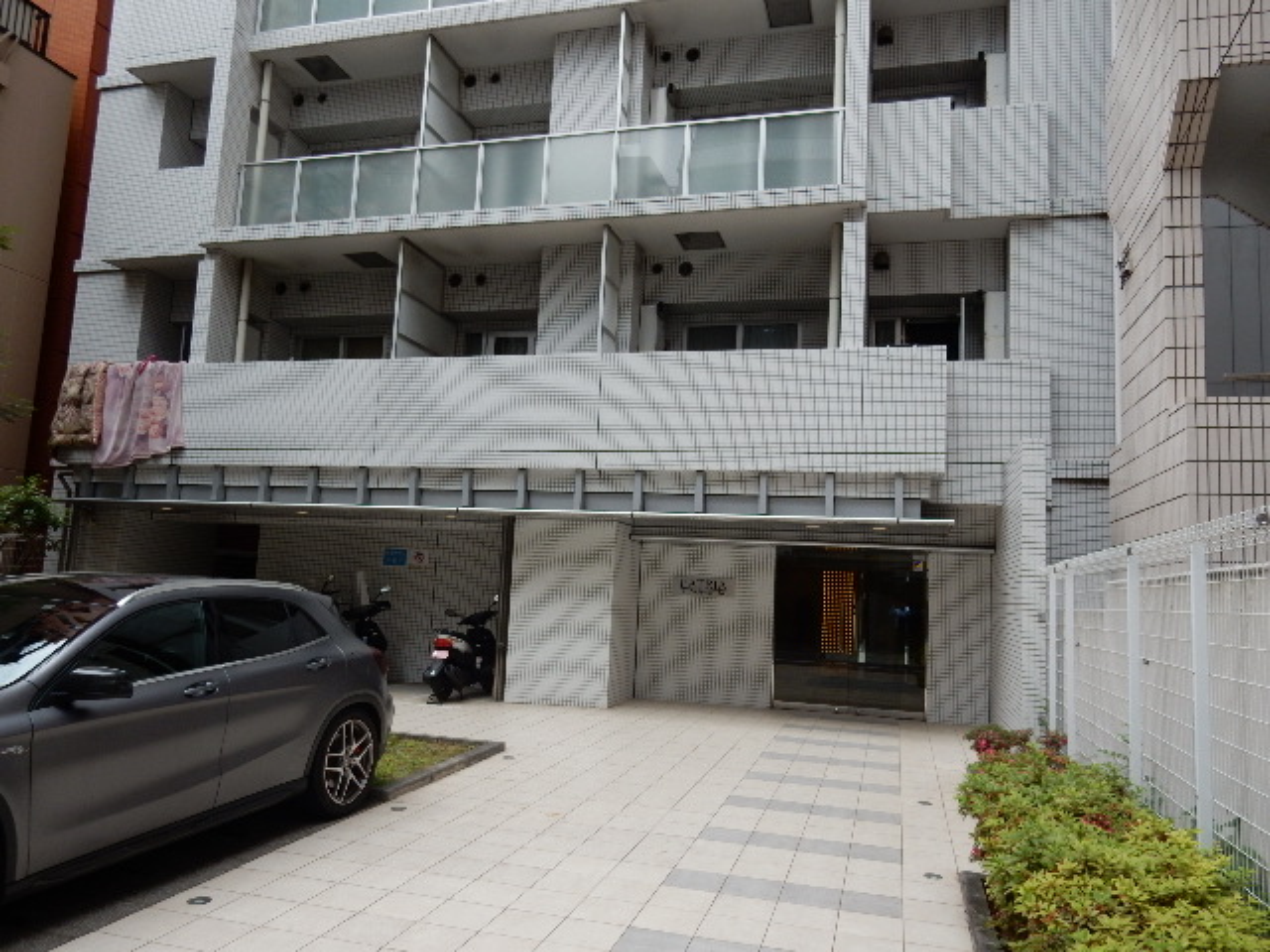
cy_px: 476
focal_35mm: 25
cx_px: 635
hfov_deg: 69.4
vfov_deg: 54.9
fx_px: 917
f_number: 3.7
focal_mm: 4.5
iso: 125
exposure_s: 1/250
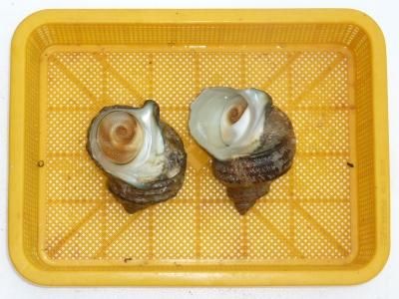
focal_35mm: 96
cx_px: 200
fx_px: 1107
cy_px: 150
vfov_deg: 15.4
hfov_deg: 20.4
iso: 100
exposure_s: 1/400
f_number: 4.3
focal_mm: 15.8
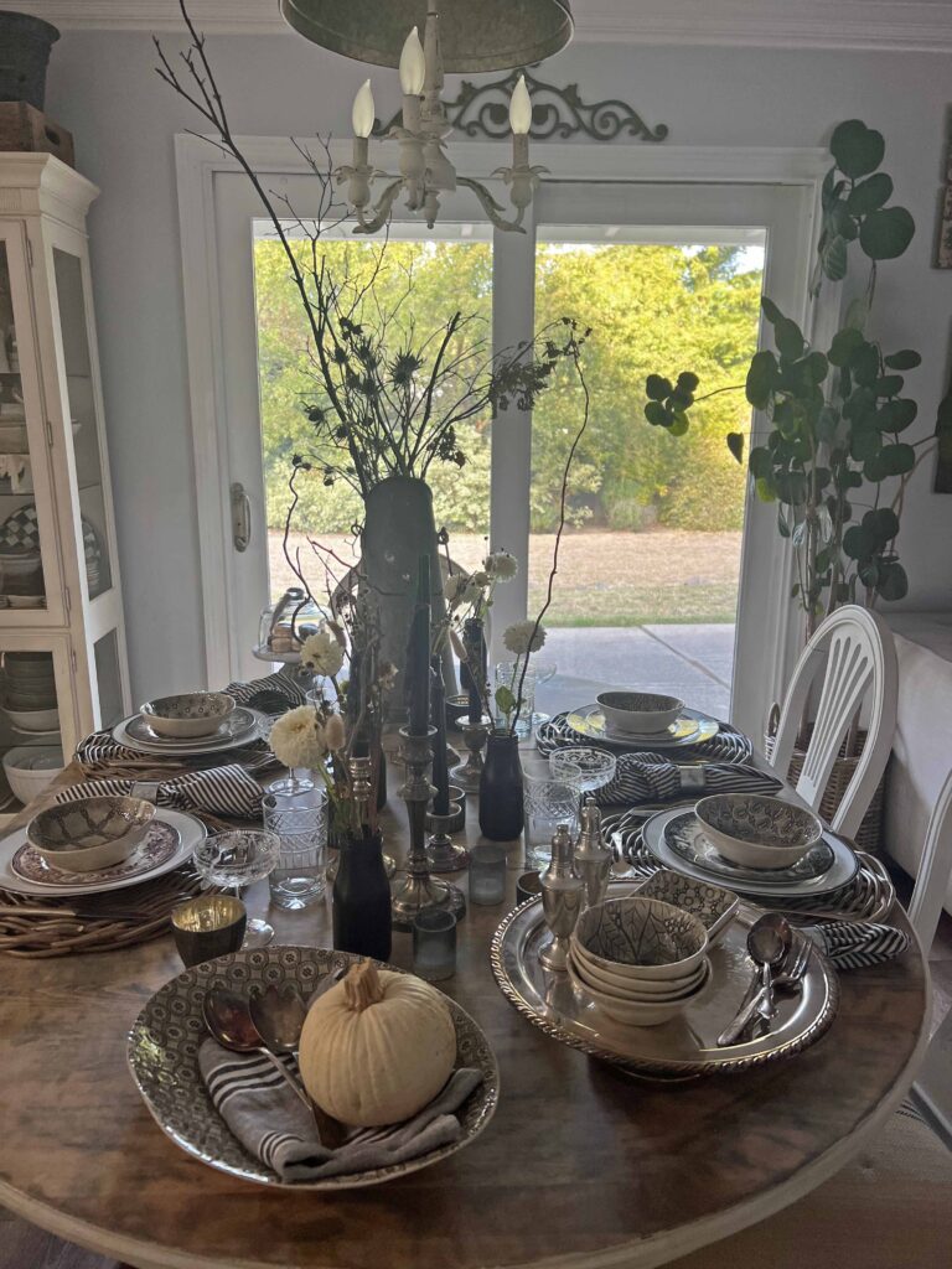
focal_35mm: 26
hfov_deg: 53.1
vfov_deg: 67.3
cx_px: 476
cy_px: 634
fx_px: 953
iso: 80
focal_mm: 5.7
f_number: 1.5
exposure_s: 1/60
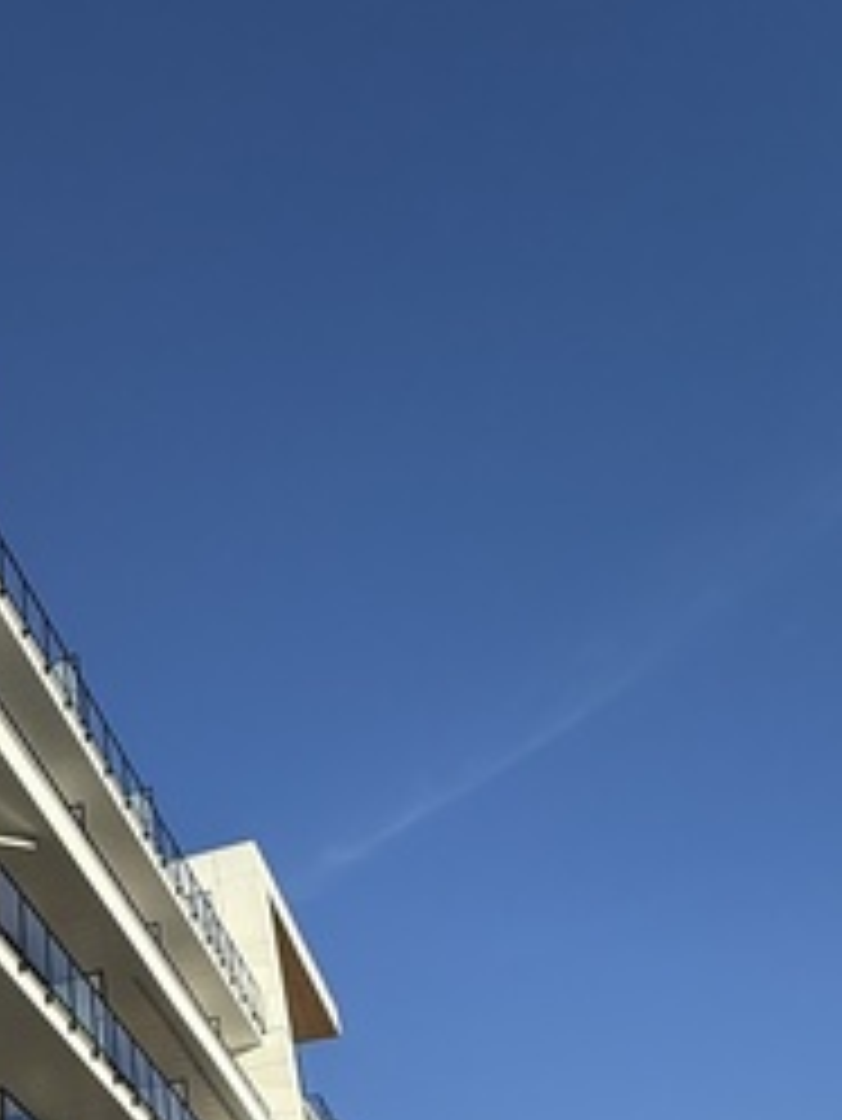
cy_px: 967
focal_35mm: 45
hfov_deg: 28.4
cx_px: -149
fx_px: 1458
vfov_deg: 39.6
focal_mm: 2.22
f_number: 2.2
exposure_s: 1/3891
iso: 50
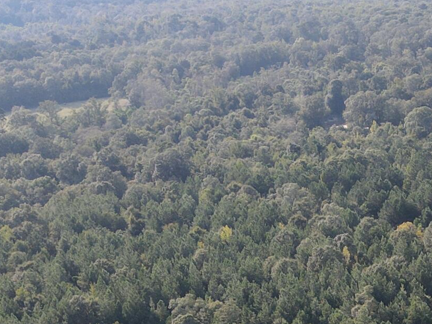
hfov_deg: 21.3
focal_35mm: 87
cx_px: 488
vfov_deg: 16.1
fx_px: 1086
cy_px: 426
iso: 100
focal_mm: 4.5
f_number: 2.8
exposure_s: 1/250
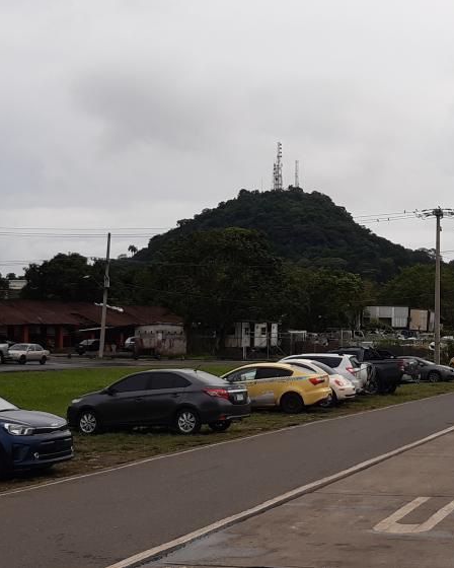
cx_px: 313
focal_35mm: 34
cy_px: 283
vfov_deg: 52.8
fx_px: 571
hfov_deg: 42.6
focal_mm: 3.92
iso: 40
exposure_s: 1/1462
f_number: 1.7
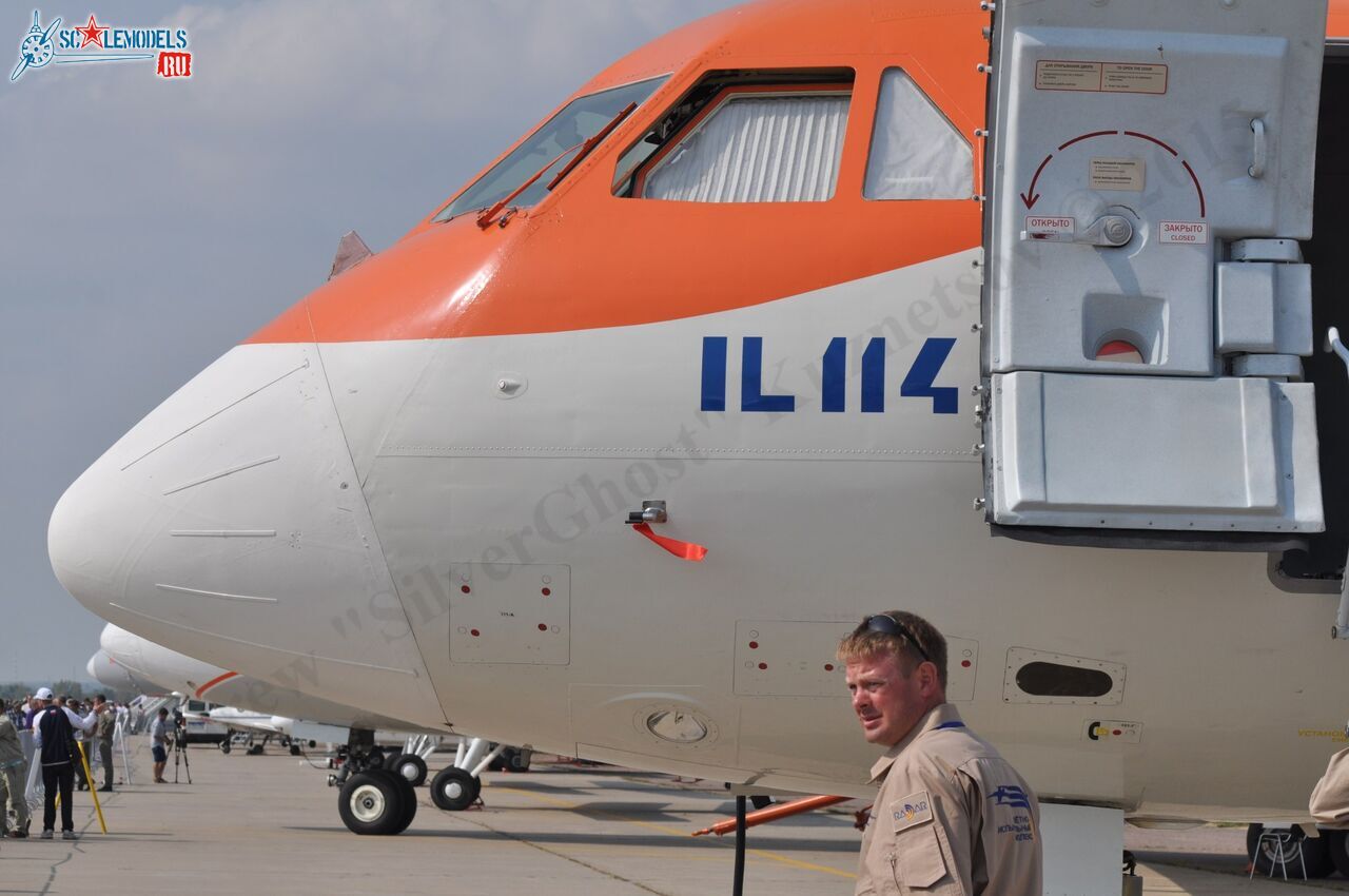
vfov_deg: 13.0
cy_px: 448
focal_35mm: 105
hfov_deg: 19.5
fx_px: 3930
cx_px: 674
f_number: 8
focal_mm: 70
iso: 200
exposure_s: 1/1000
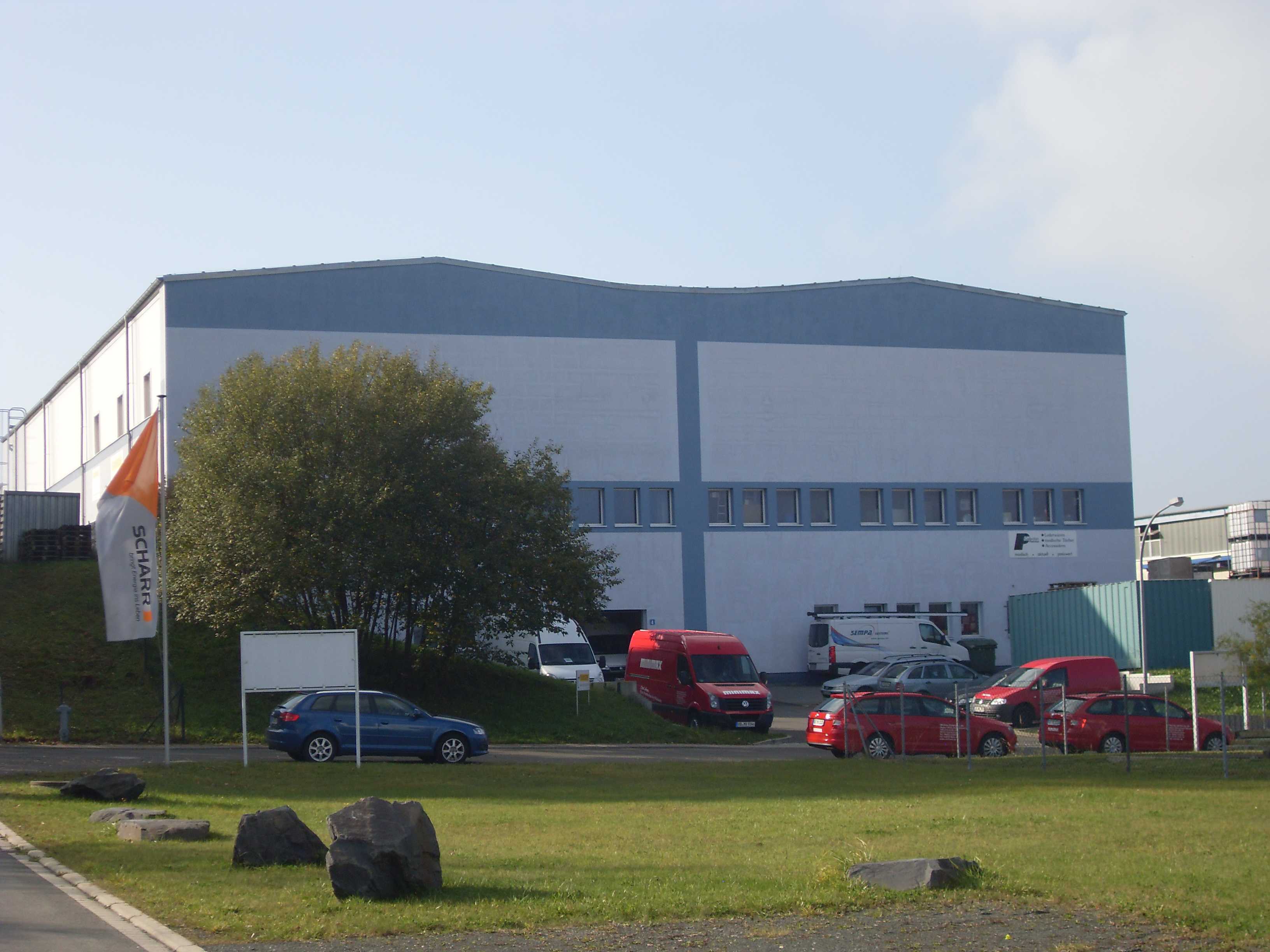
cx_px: 635
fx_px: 2311
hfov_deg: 30.7
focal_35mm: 63
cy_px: 476
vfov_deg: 23.3
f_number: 9.1
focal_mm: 10.1
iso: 80
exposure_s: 1/125
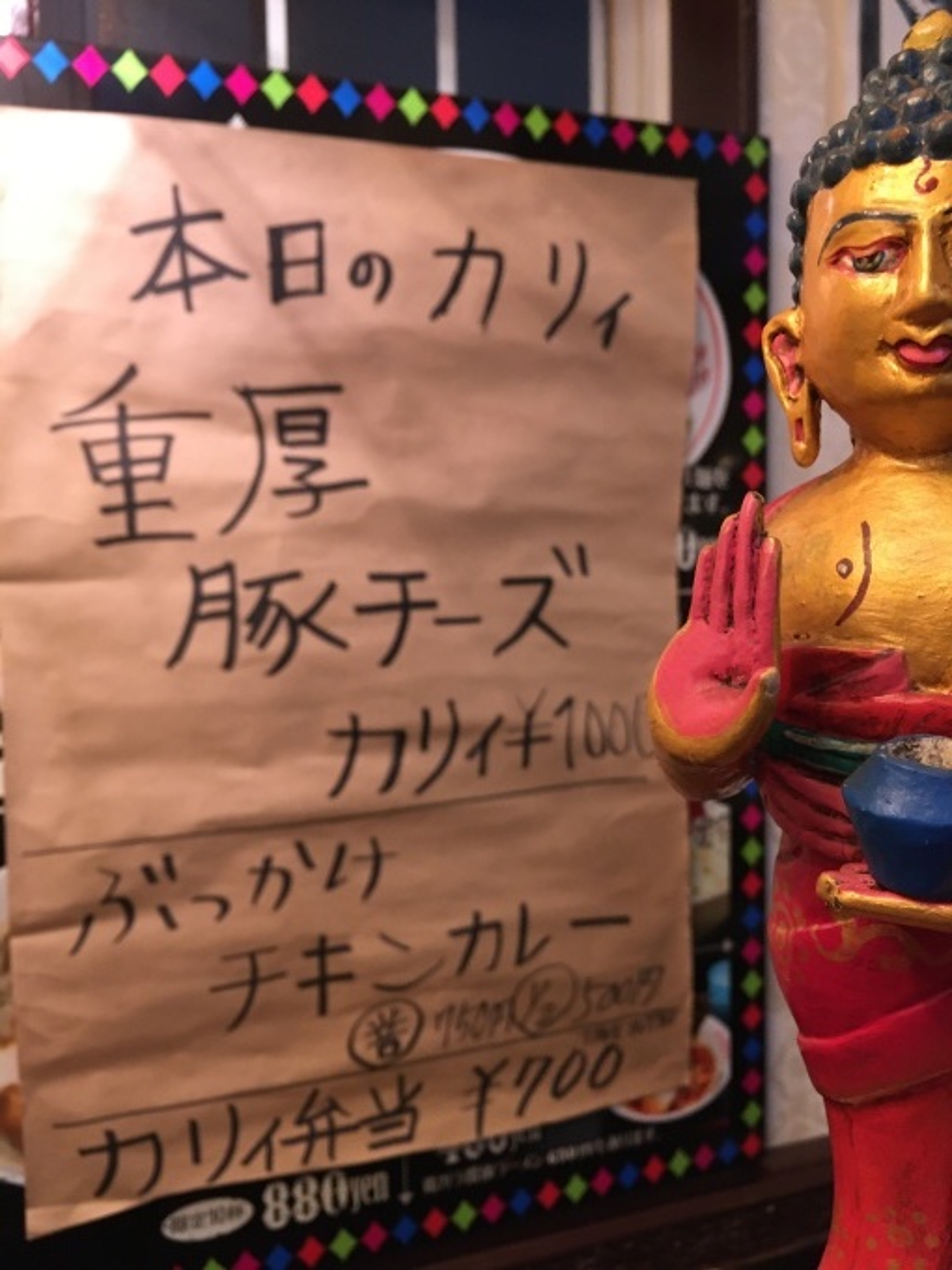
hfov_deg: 48.2
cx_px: 476
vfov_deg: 61.7
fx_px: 1063
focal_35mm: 29
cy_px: 635
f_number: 2.2
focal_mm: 4.15
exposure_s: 1/33
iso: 160
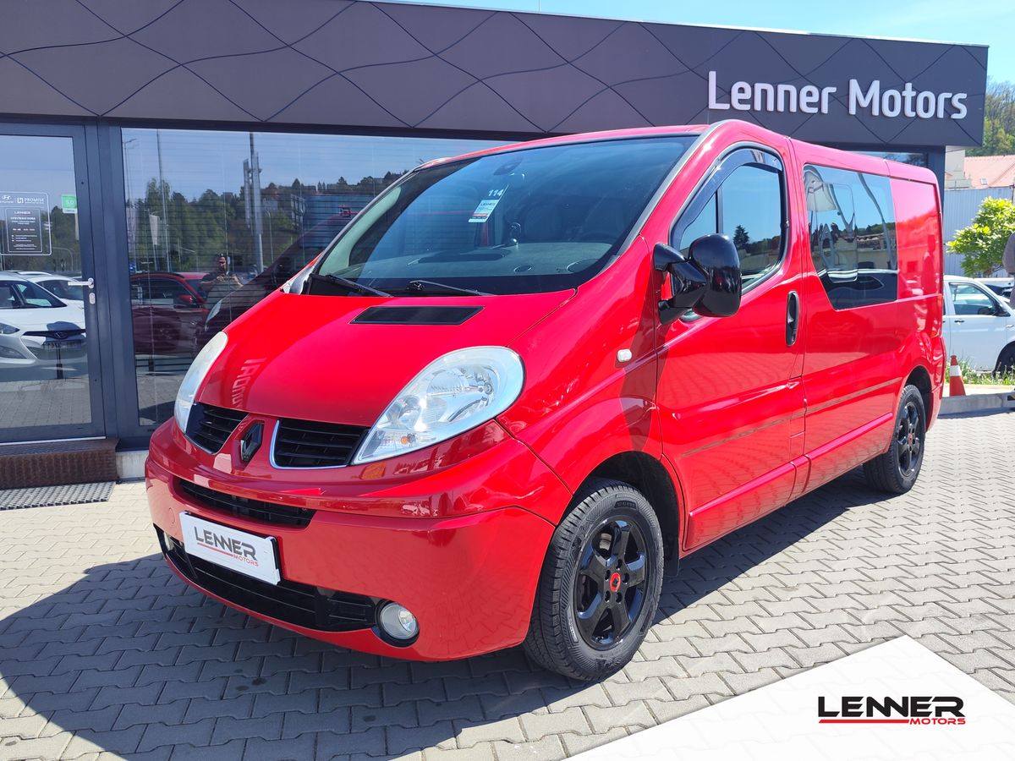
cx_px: 508
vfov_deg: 58.9
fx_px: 674
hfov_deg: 73.9
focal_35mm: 23
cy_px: 380
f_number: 1.69
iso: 50
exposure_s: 1/411
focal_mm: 7.01
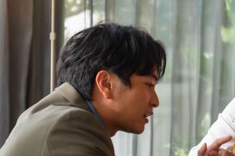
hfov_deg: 13.0
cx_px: 225
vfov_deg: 8.8
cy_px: 85
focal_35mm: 156
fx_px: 1018
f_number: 2.8
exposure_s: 1/200
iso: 1600
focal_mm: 70
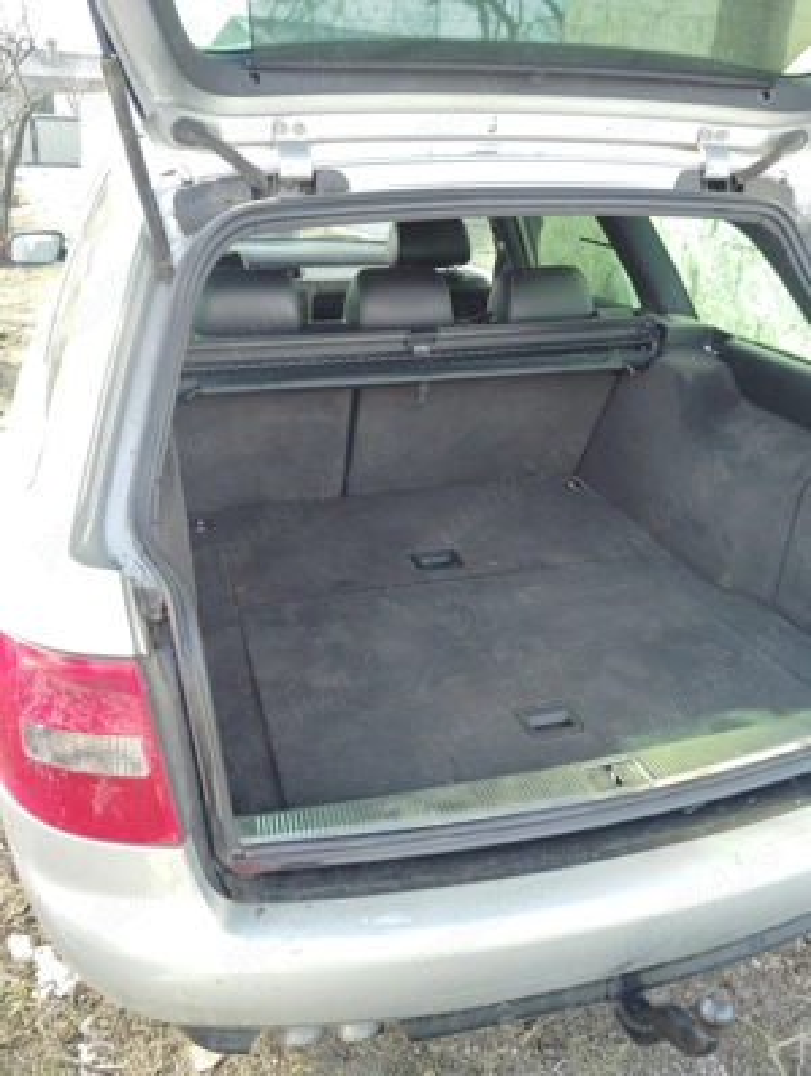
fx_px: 872
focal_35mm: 28
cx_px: 406
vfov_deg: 63.4
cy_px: 538
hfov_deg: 49.9
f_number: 1.8
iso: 102
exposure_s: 1/100
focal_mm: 4.22
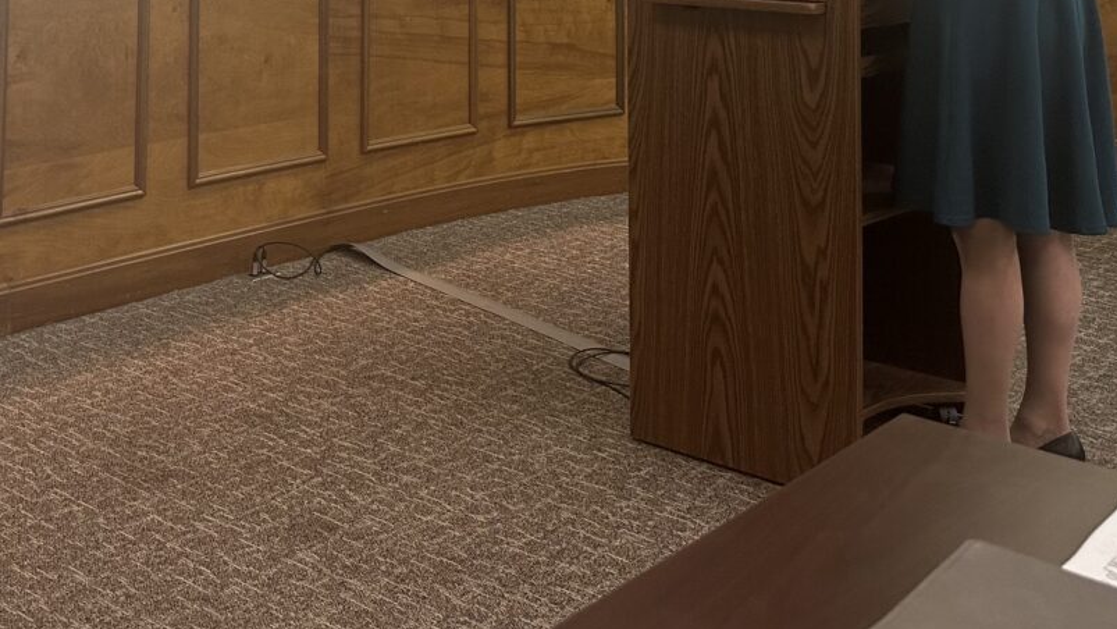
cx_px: 367
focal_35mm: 50
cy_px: -143
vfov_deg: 22.0
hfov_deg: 40.8
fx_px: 1481
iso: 200
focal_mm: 6.86
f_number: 1.78
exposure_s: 1/120
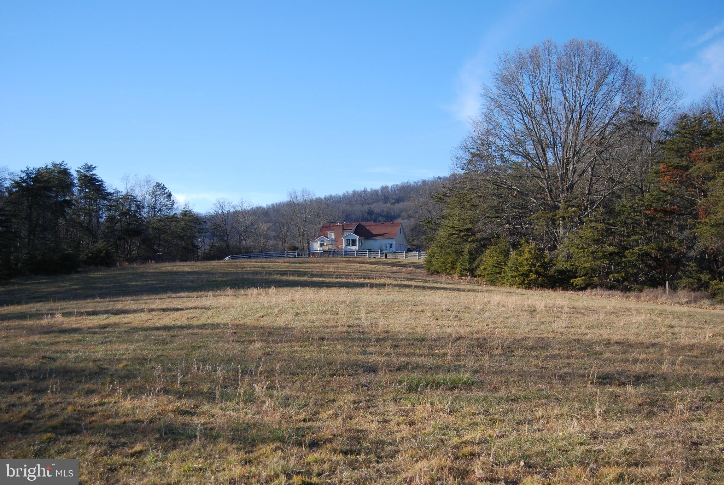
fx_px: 906
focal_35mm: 45
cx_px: 362
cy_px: 242
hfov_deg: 43.6
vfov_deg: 29.9
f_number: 4.2
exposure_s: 1/800
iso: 200
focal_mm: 30
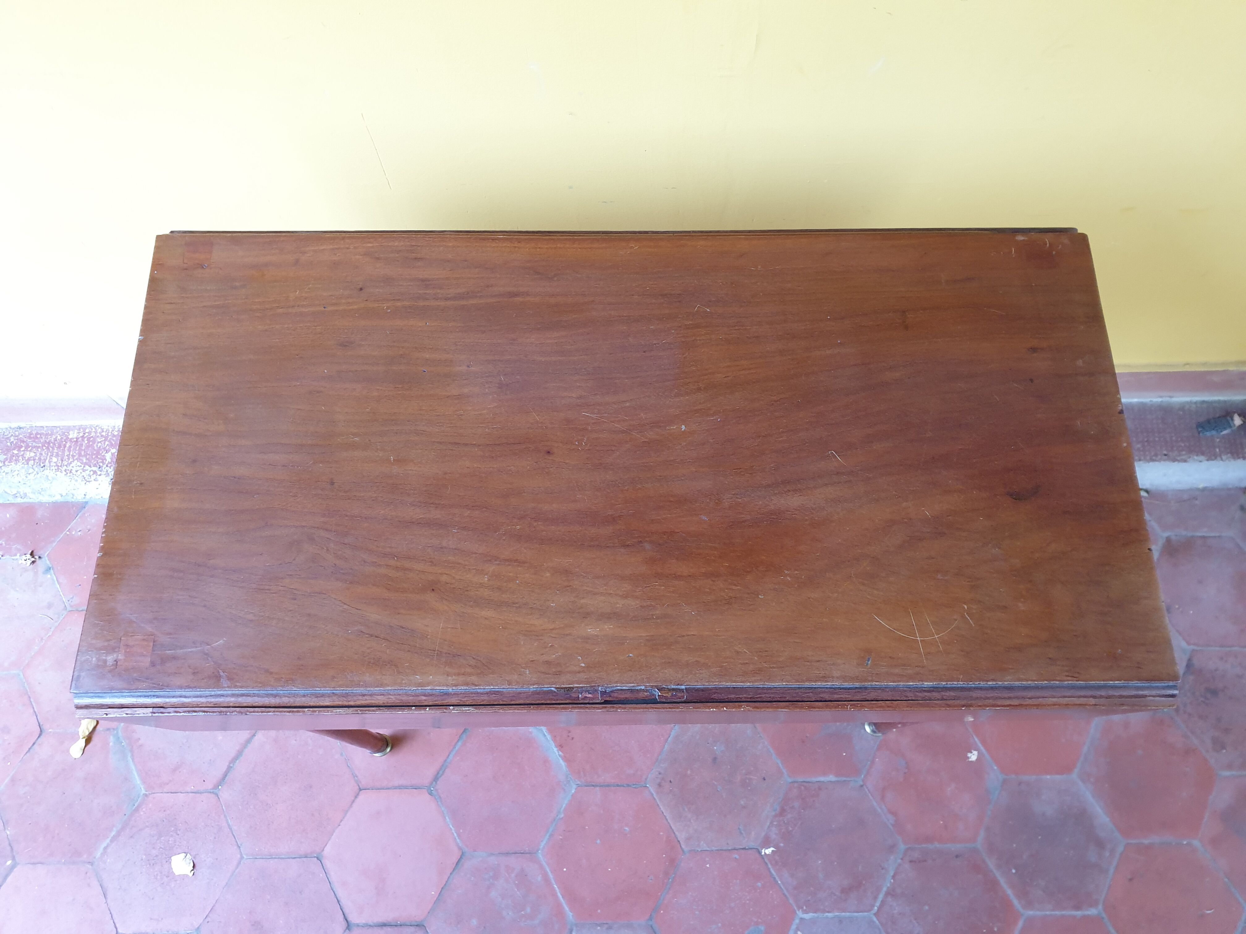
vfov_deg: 53.1
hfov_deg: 67.3
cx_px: 623
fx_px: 936
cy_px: 467
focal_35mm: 26
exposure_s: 1/24
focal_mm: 4.3
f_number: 2.4
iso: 250
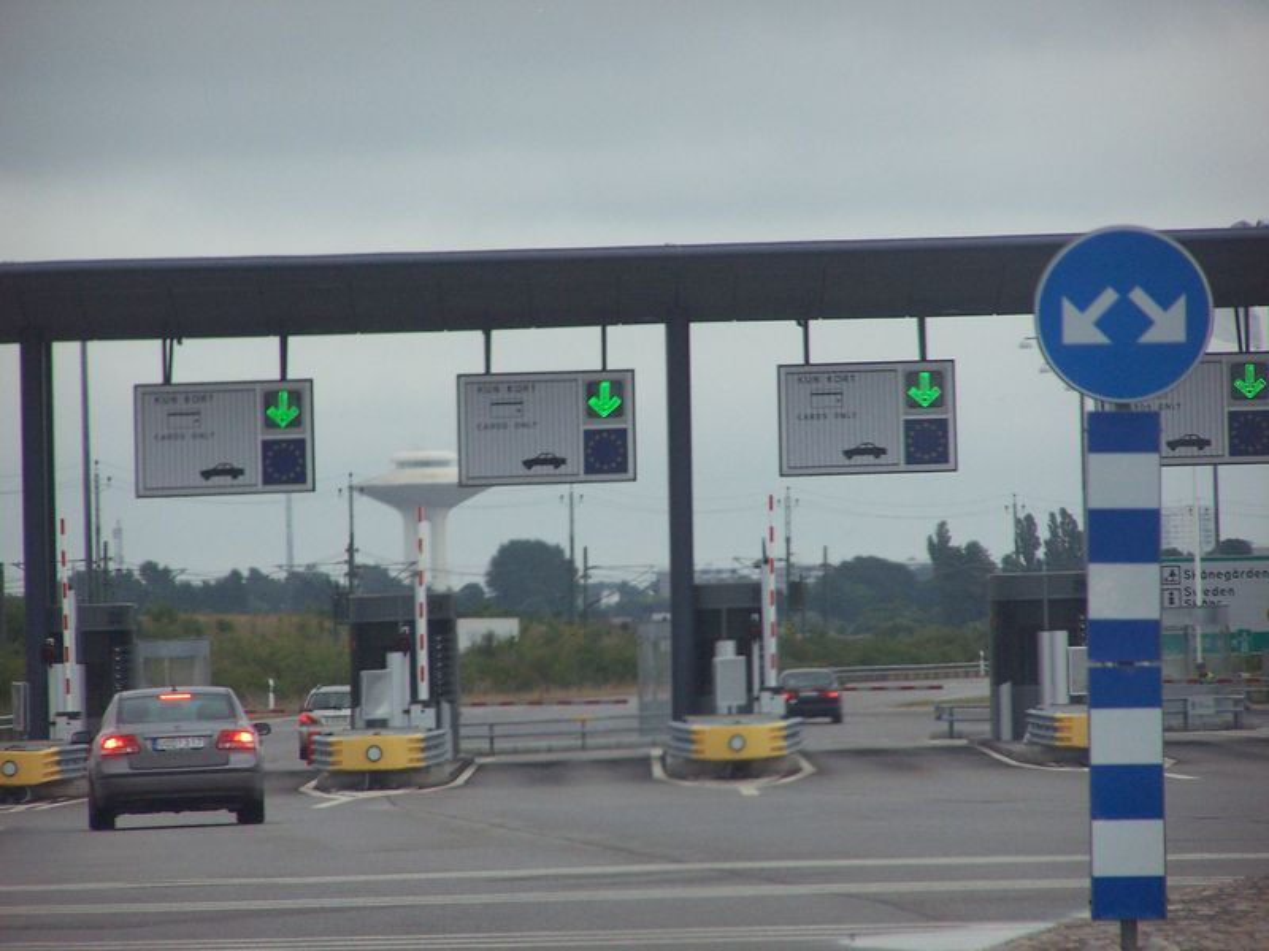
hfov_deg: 5.2
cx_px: 634
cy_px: 476
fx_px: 13931
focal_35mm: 380
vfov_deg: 3.9
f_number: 3.7
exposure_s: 1/180
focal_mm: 63
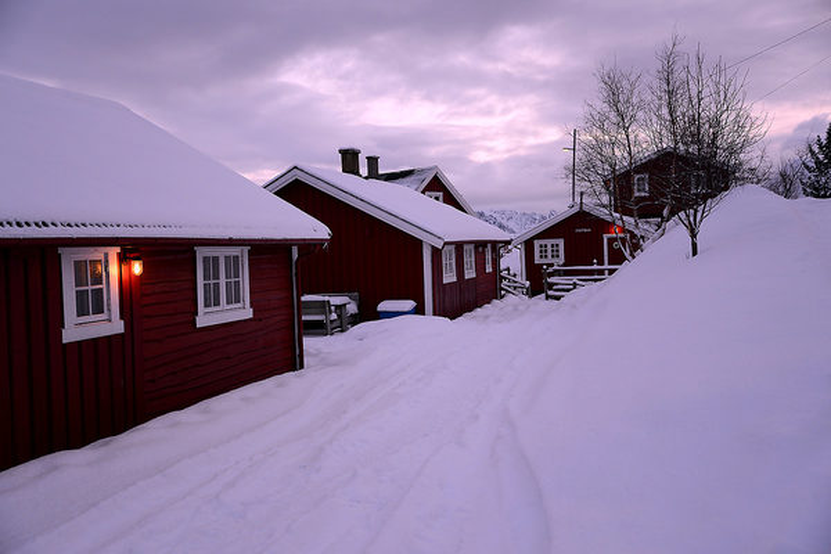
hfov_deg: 50.7
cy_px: 277
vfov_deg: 35.1
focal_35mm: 38
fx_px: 877
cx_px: 416
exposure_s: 1/100
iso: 400
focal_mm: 38
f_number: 4.2
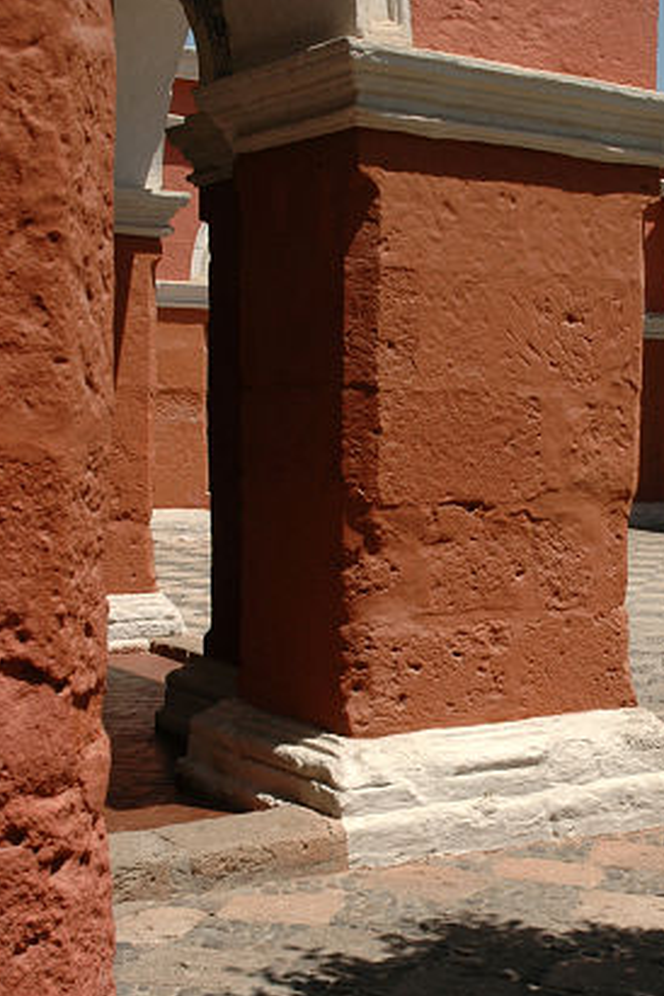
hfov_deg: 21.0
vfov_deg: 31.4
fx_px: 1766
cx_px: 544
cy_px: 613
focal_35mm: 64
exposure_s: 1/400
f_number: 10
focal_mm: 25
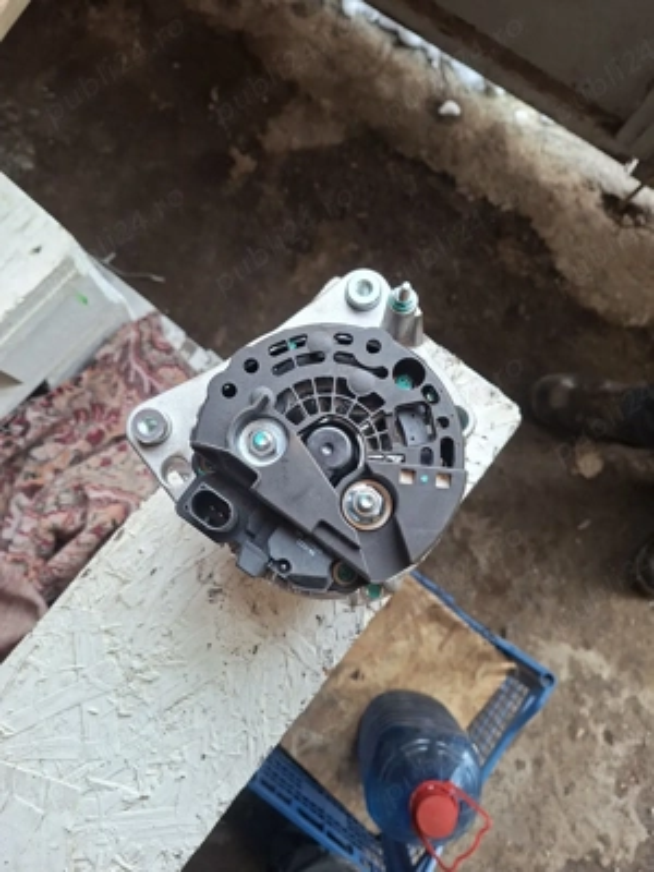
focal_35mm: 23
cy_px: 436
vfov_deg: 73.9
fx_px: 579
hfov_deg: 58.9
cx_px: 327
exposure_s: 1/100
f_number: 1.8
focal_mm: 5.54
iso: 200
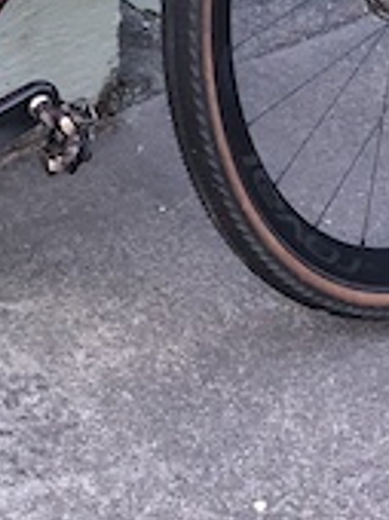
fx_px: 1983
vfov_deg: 14.3
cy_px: -165
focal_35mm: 132
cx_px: -190
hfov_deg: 10.8
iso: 40
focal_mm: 4
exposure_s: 1/120
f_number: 1.8
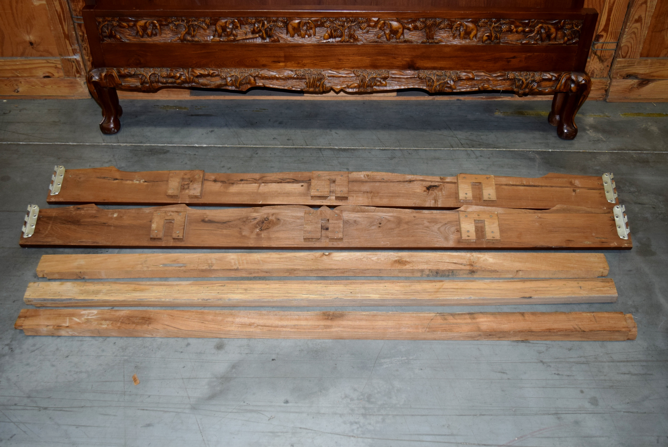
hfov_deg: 51.2
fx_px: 696
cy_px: 224
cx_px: 334
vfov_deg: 35.6
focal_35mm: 38
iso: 800
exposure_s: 1/60
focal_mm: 25
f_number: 4
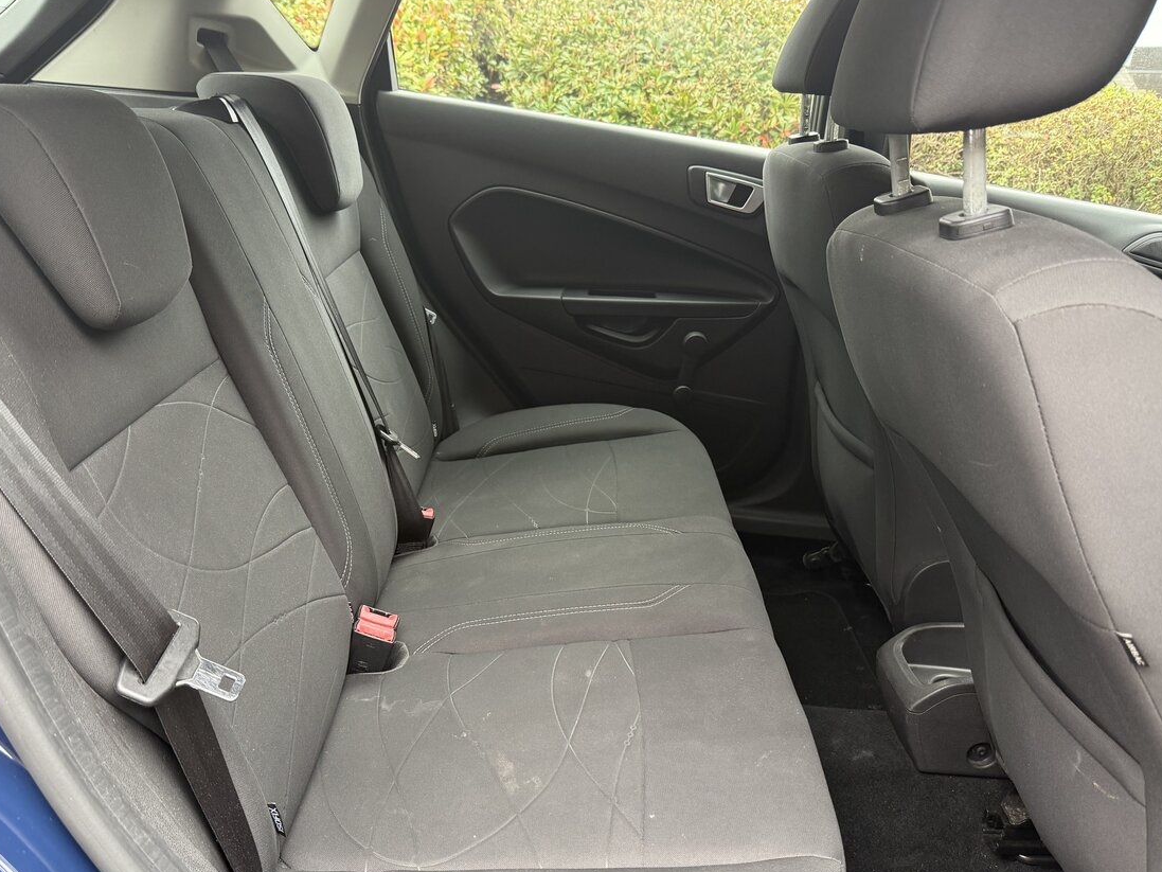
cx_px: 516
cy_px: 462
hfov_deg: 63.3
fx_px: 940
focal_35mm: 28
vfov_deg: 49.7
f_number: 1.78
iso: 200
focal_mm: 6.76
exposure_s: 1/91
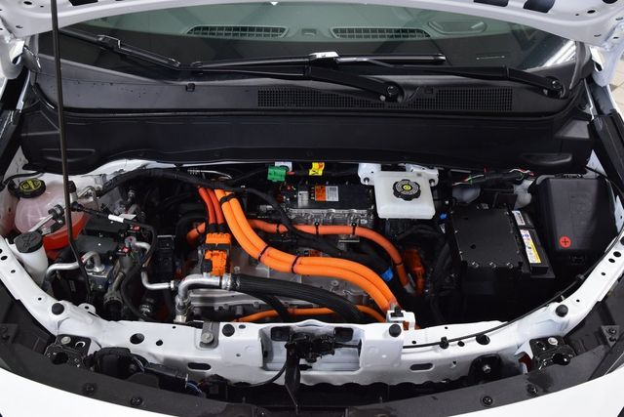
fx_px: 624
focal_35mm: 36
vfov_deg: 36.9
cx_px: 312
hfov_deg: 53.1
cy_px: 208
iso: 800
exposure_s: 1/15
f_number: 6.3
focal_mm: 24
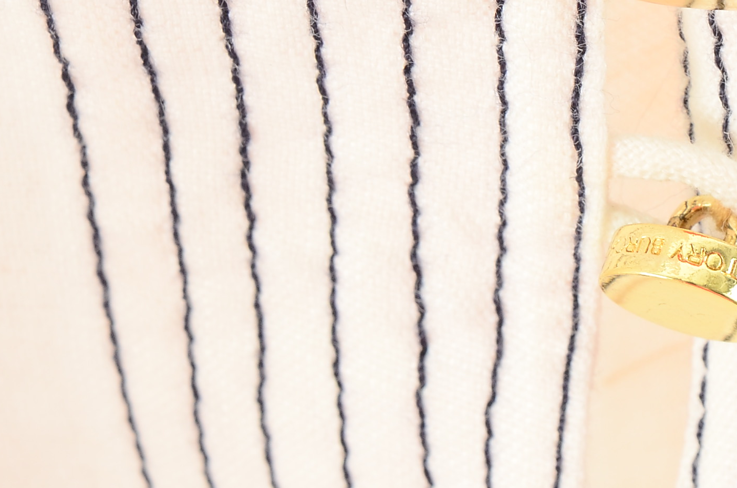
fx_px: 4439
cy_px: 29
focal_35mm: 217
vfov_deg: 6.3
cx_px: 655
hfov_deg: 9.5
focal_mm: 55
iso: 320
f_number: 13
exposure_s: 1/60
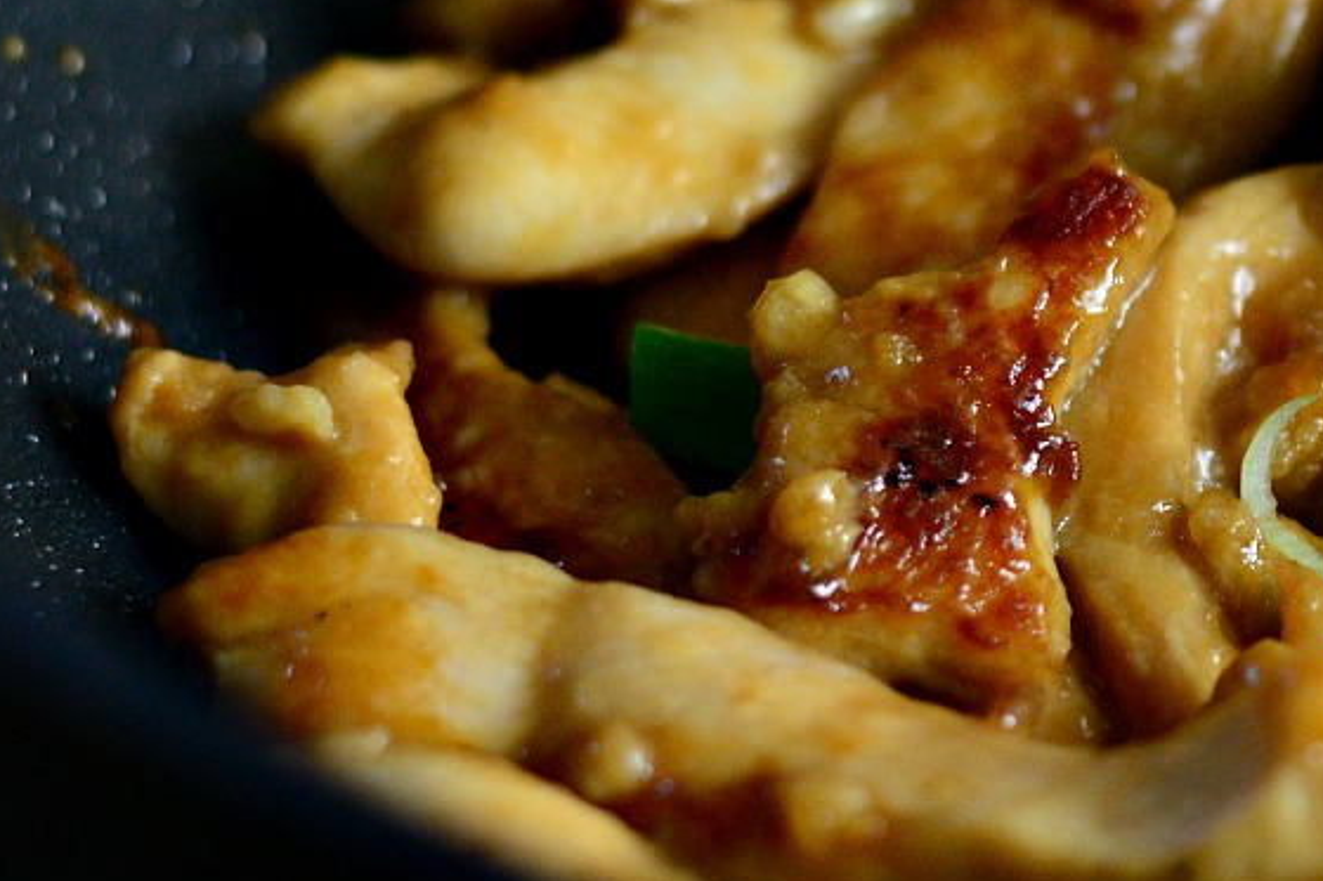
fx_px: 7127
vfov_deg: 7.1
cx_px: 1801
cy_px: 150
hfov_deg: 10.3
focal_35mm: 194
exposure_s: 1/125
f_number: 2.8
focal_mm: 50
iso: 1000
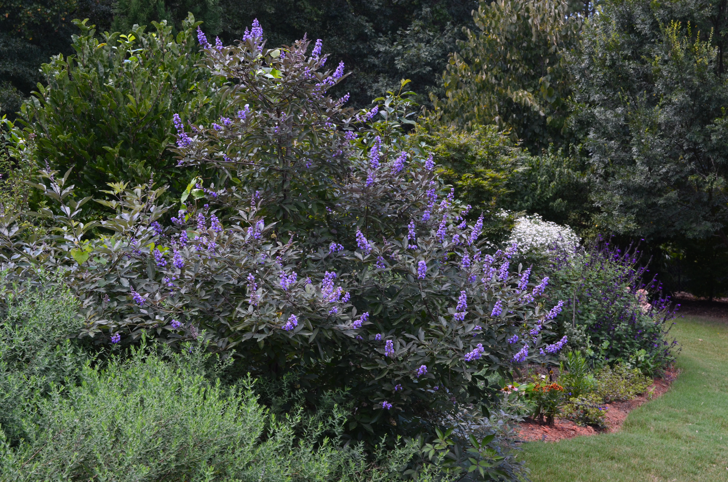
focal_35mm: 51
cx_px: 364
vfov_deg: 26.4
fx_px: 1029
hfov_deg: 39.0
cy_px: 241
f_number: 9
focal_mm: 34
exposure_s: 1/100
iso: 400
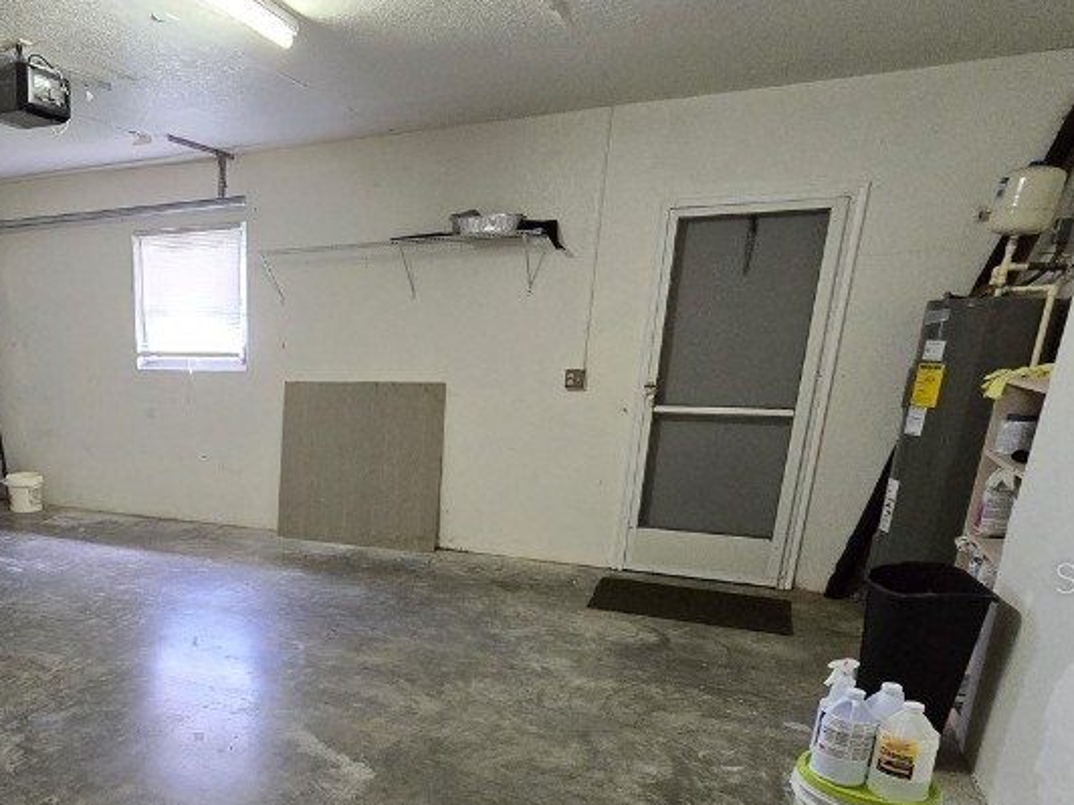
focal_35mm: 25
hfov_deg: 63.3
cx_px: 212
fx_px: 776
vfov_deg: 53.1
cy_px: 577
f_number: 2.2
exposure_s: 1/60
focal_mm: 2.2
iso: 800
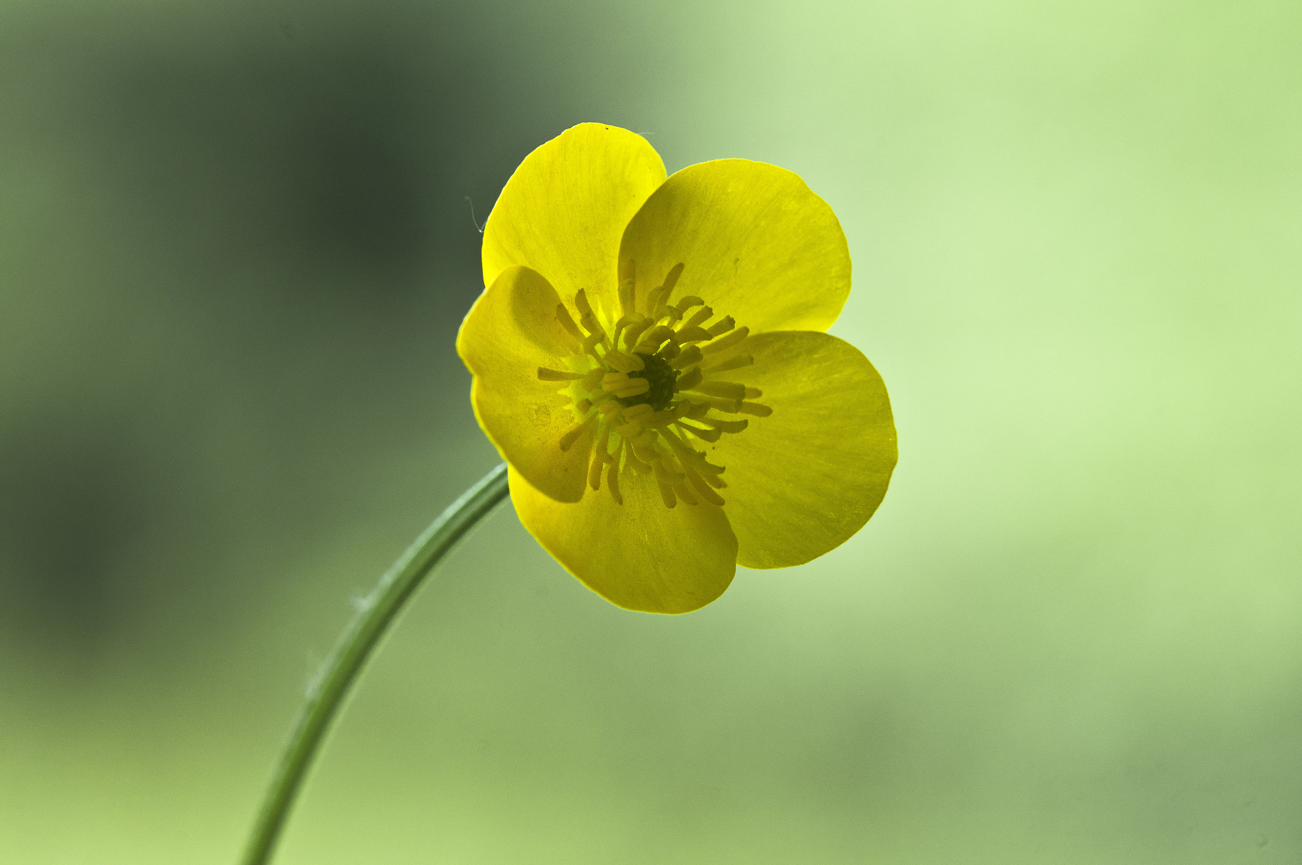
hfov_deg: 9.2
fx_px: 8127
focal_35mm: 225
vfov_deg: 6.1
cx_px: 651
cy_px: 432
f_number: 7.1
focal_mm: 150
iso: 640
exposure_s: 1/80
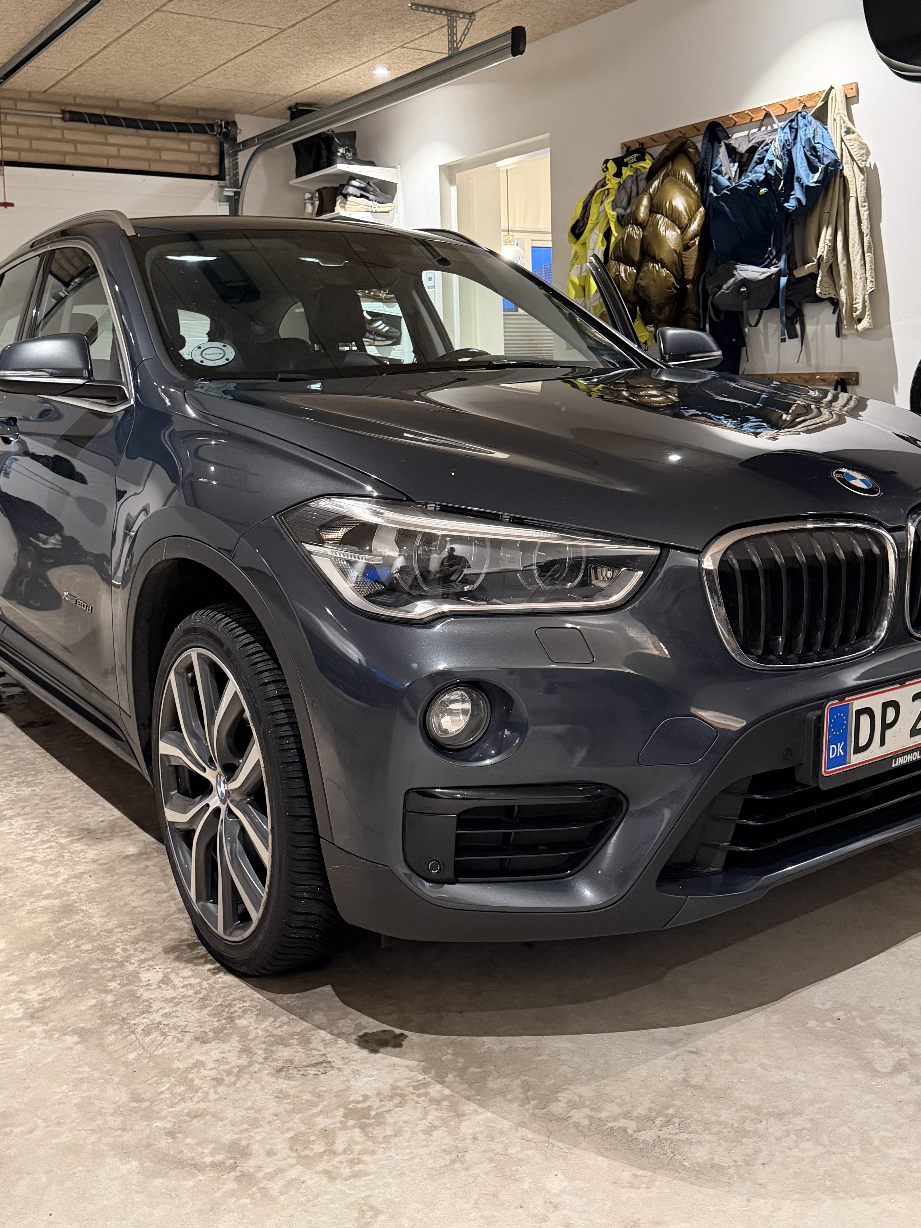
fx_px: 1171
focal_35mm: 33
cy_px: 455
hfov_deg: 42.9
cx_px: 463
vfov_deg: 54.7
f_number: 1.78
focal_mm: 6.76
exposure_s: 1/50
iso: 640
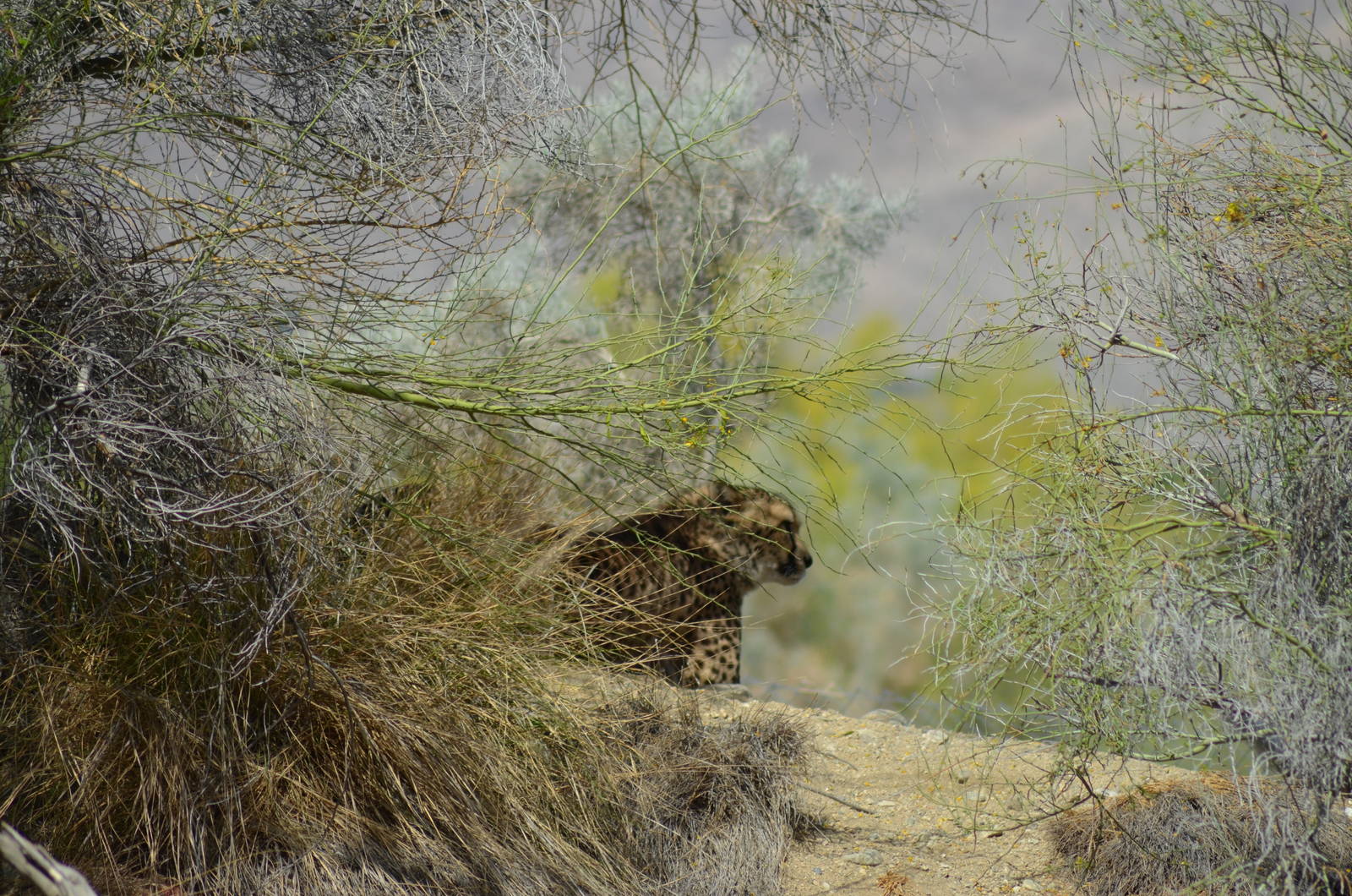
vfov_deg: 3.5
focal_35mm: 390
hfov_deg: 5.3
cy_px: 448
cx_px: 676
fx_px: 14617
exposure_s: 1/2000
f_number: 5.6
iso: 280
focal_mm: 260
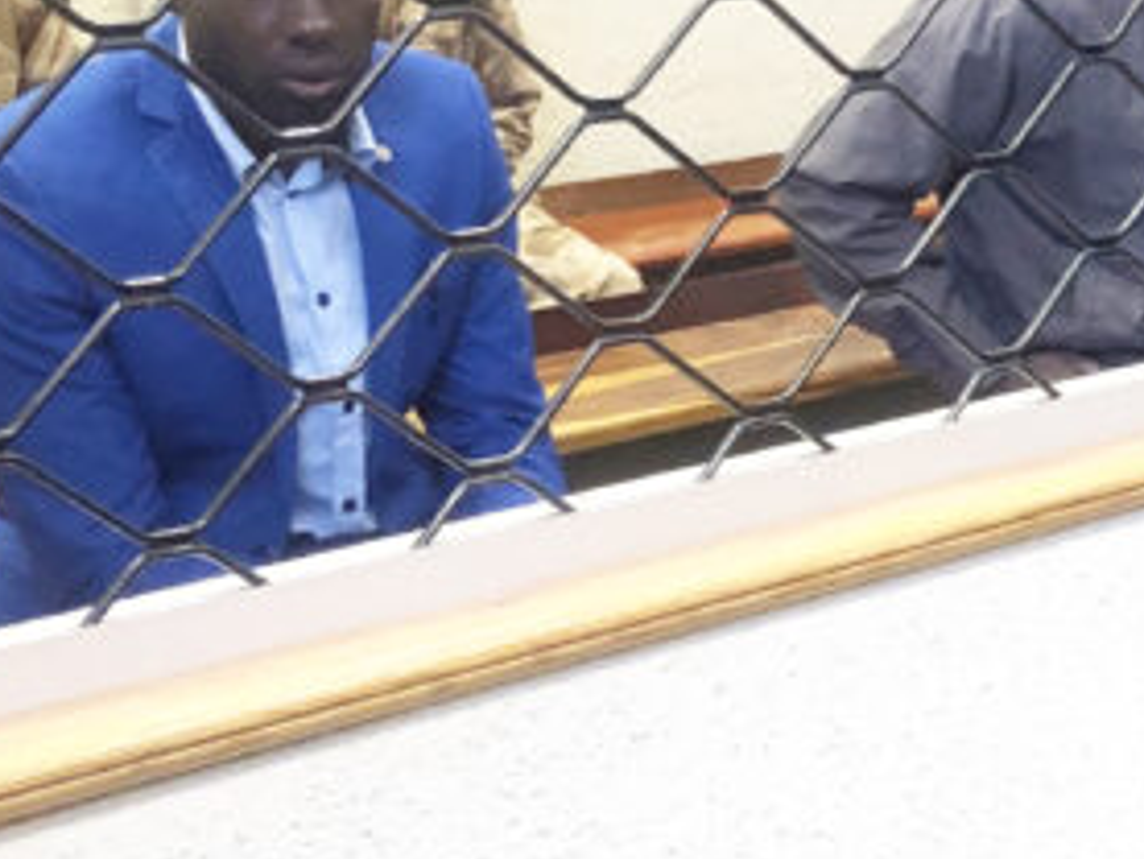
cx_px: 1421
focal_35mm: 87
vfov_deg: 16.9
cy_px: 291
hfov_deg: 20.8
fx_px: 2876
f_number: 1.8
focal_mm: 3.99
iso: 100
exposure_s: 1/17
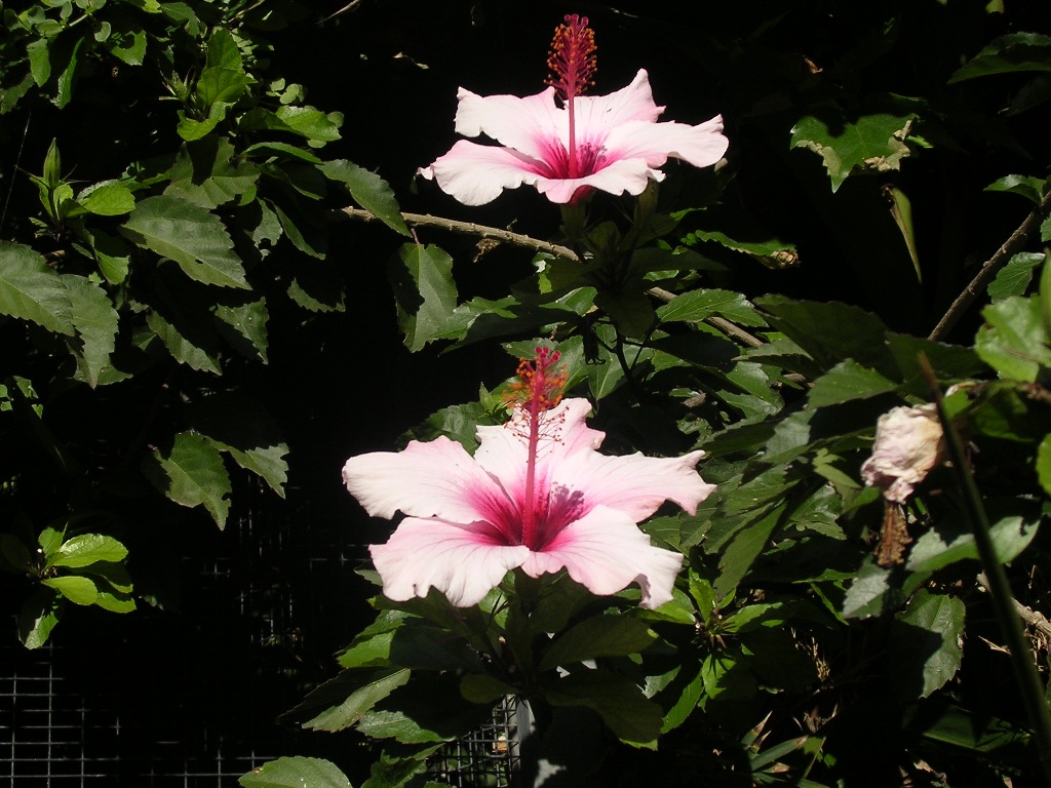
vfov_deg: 21.9
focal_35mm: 67
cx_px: 526
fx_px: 2034
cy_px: 394
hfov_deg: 29.0
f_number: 3.6
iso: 100
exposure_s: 1/745
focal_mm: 10.2
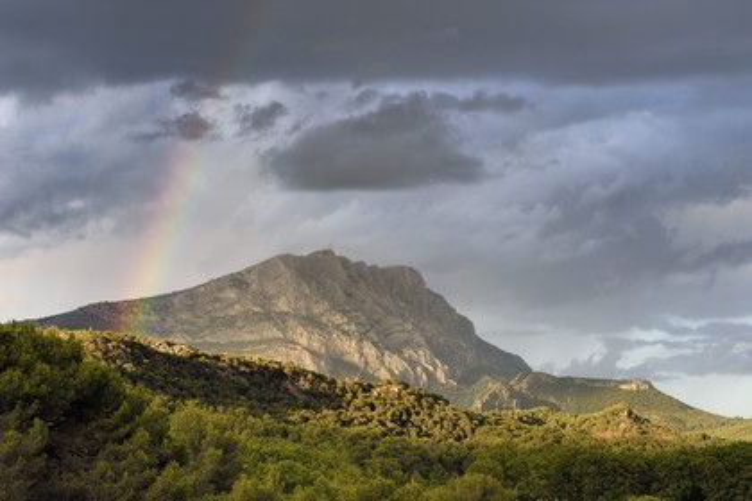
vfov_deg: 14.0
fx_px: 2047
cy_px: 250
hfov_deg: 20.8
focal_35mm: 98
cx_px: 376
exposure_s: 1/250
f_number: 9
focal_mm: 98
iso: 400
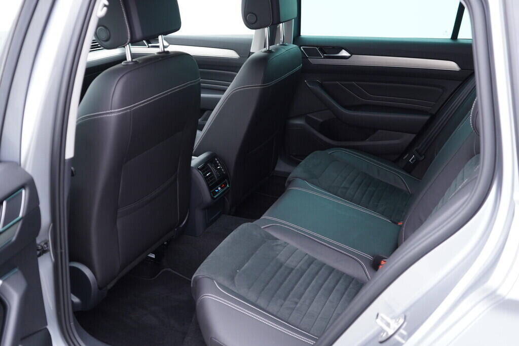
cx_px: 260
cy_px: 173
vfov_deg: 36.9
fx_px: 519
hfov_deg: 53.1
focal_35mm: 36
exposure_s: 1/40
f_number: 2.8
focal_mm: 24
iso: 320
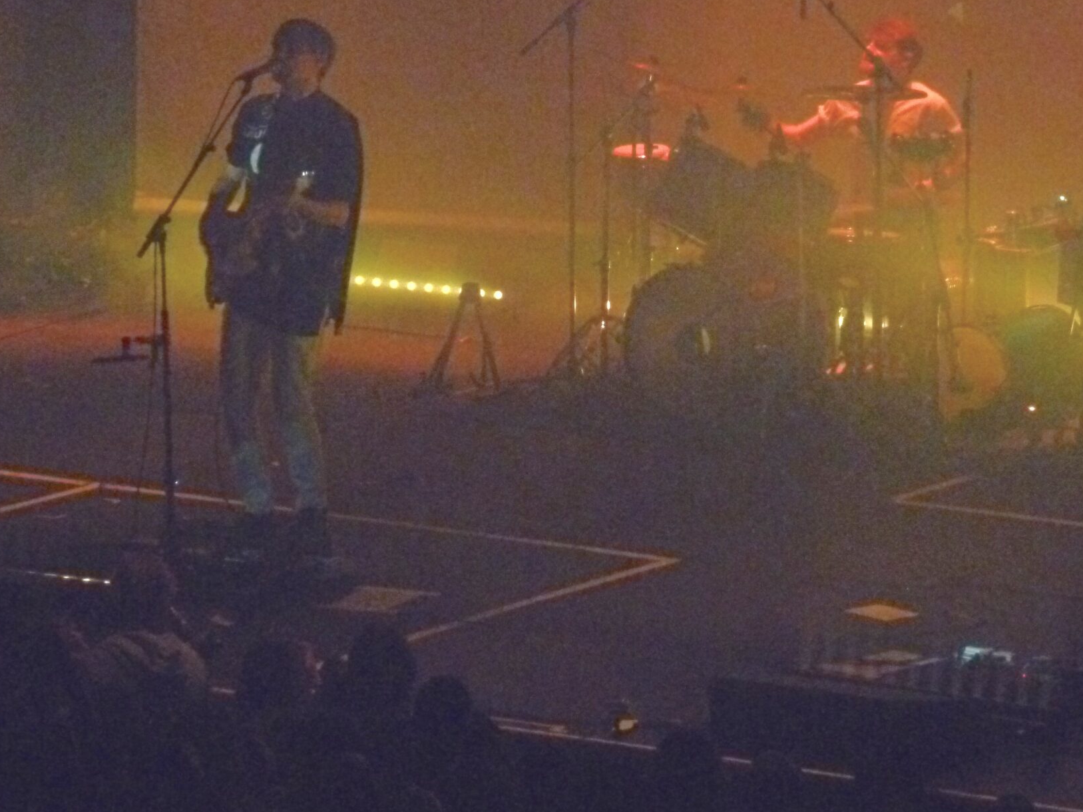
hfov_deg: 7.0
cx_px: 632
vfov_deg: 5.3
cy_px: 315
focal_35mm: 282
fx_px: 8822
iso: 1600
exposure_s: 1/30
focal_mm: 40
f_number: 5.9
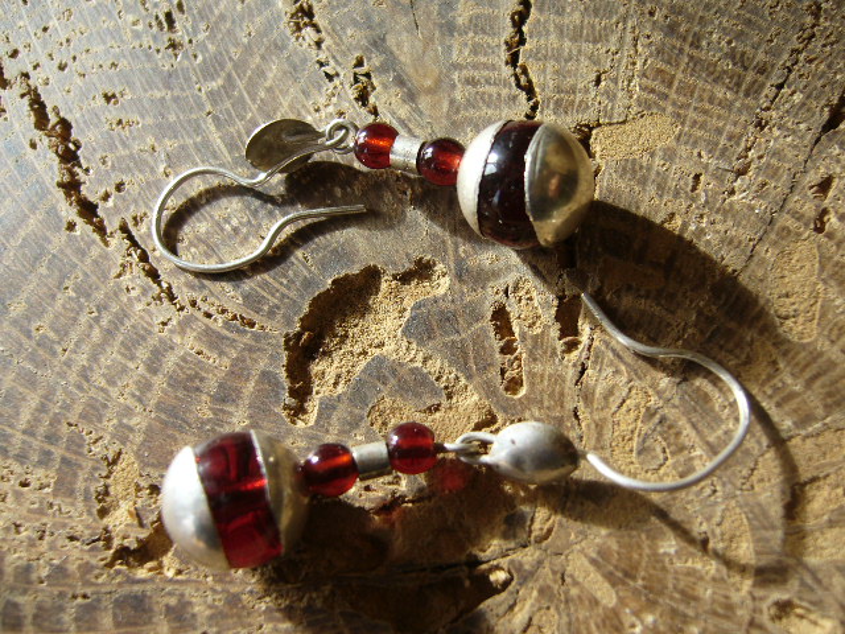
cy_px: 317
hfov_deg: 52.6
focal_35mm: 35
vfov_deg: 40.7
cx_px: 422
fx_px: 854
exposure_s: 1/100
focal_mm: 5.8
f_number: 2.8
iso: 80
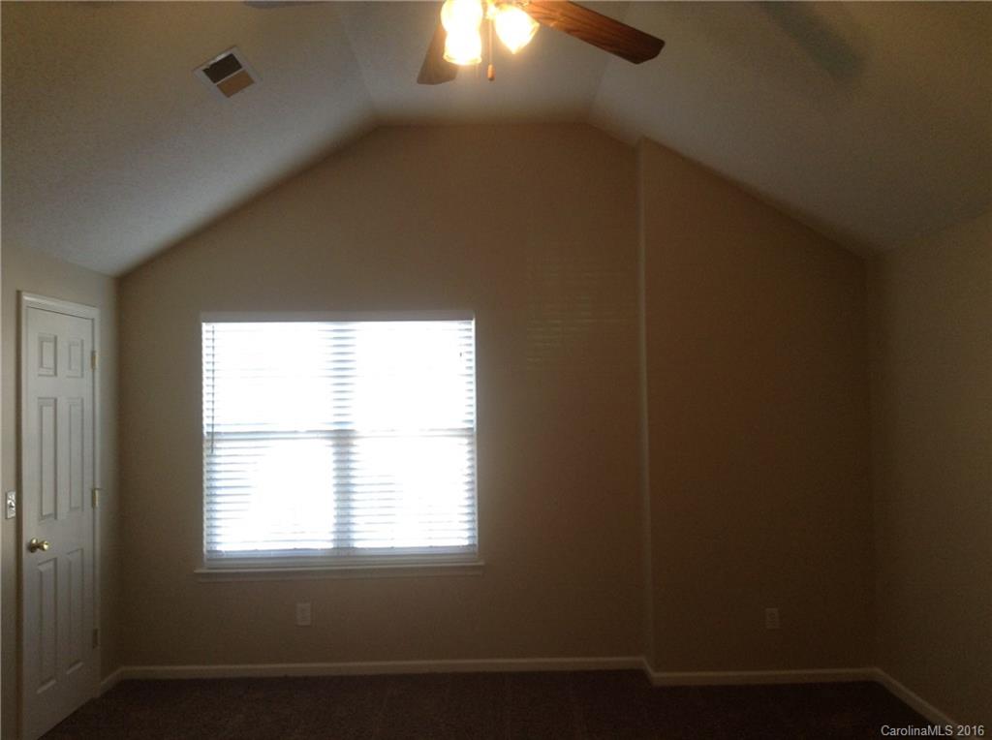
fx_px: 944
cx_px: 496
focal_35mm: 33
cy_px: 370
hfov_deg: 55.4
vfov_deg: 42.8
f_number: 2.4
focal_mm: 3.3
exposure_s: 1/24
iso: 50
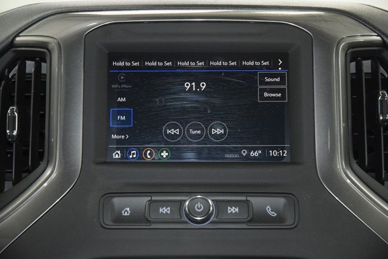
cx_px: 194
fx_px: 1132
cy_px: 130
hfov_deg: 19.5
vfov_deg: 13.0
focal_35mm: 105
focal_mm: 70
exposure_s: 1/50
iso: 2800
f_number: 4.5
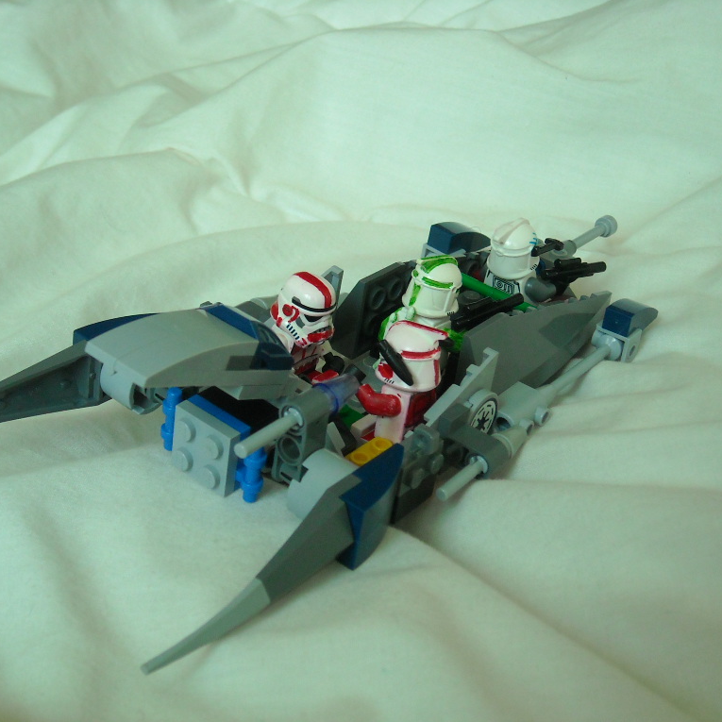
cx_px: 312
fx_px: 1369
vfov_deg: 29.6
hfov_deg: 29.5
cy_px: 361
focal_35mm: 58
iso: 227
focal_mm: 7.92
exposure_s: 1/60
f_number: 3.2
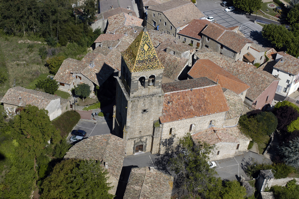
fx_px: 498
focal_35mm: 60
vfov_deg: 22.6
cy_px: 100
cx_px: 150
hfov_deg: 33.4
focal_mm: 40
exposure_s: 1/400
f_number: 10
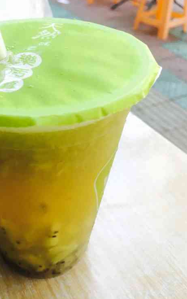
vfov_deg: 50.4
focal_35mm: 39
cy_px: 148
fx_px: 318
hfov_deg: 32.3
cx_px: 51
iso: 25
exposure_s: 1/33
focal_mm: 4.15
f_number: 2.2
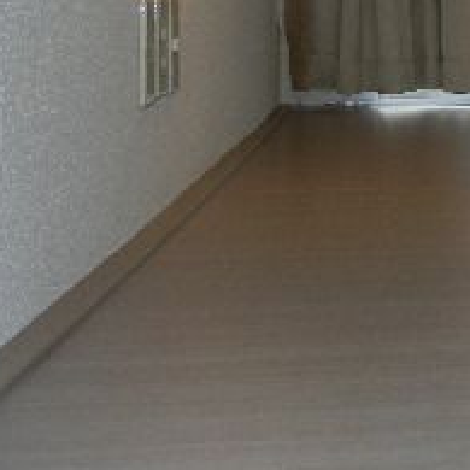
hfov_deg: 18.1
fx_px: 1336
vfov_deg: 19.4
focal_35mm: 87
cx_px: 668
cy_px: -2
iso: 160
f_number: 3.5
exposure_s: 1/46
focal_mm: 5.4
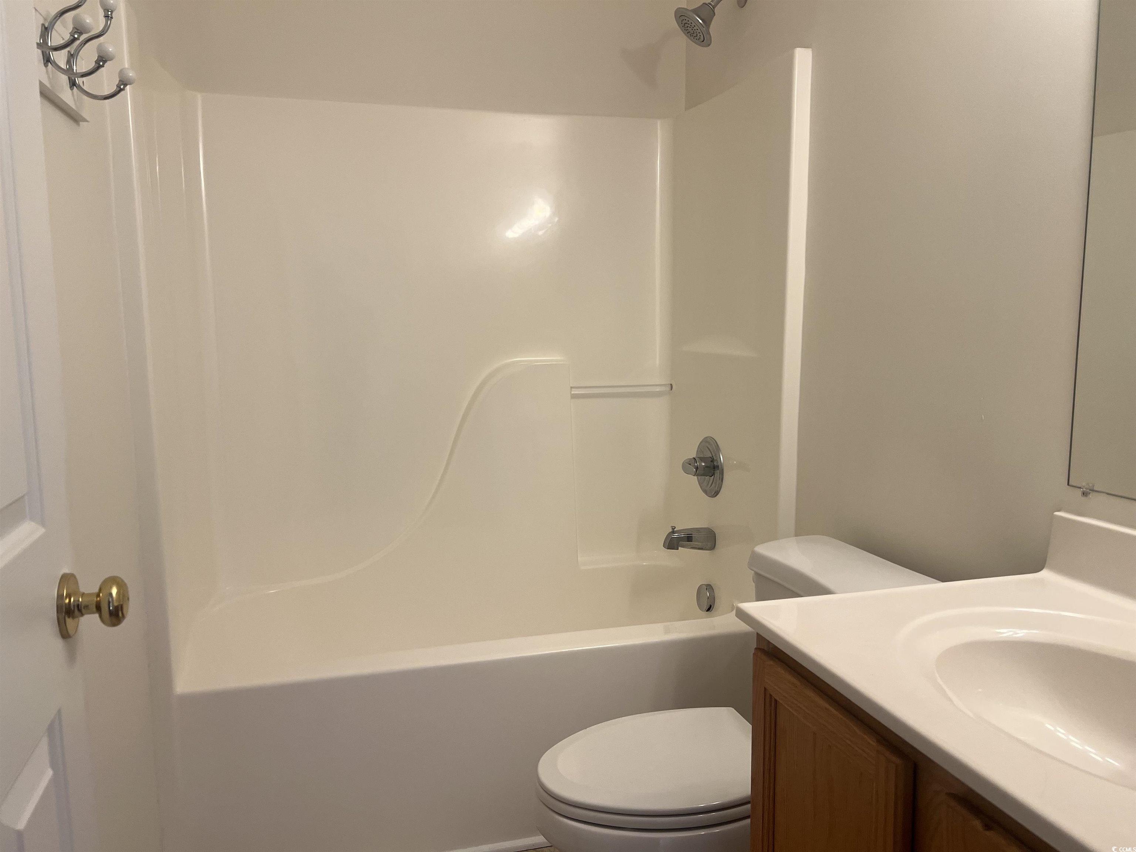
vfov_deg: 53.1
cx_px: 568
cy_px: 426
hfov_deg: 67.3
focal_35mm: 26
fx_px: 853
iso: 100
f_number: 1.5
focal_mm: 5.7
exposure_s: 1/120
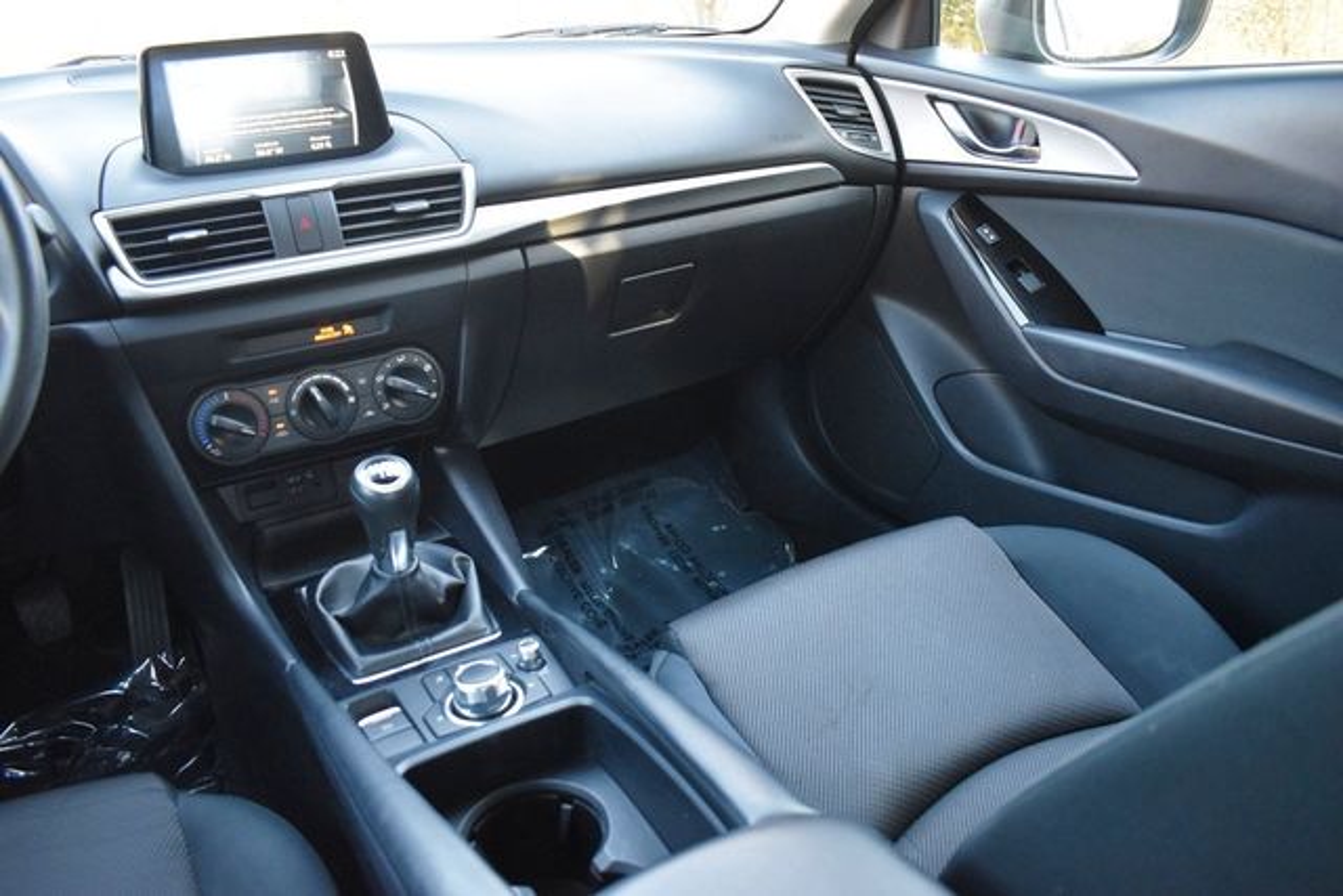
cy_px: 448
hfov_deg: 67.4
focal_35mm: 27
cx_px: 672
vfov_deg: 48.0
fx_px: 1007
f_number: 3.5
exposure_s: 1/125
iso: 1600
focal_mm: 18
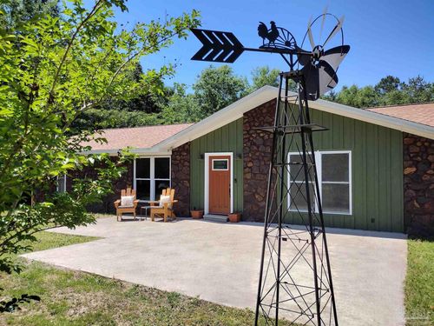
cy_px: 163
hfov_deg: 65.3
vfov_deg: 51.4
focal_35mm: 27
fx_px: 339
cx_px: 217
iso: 100
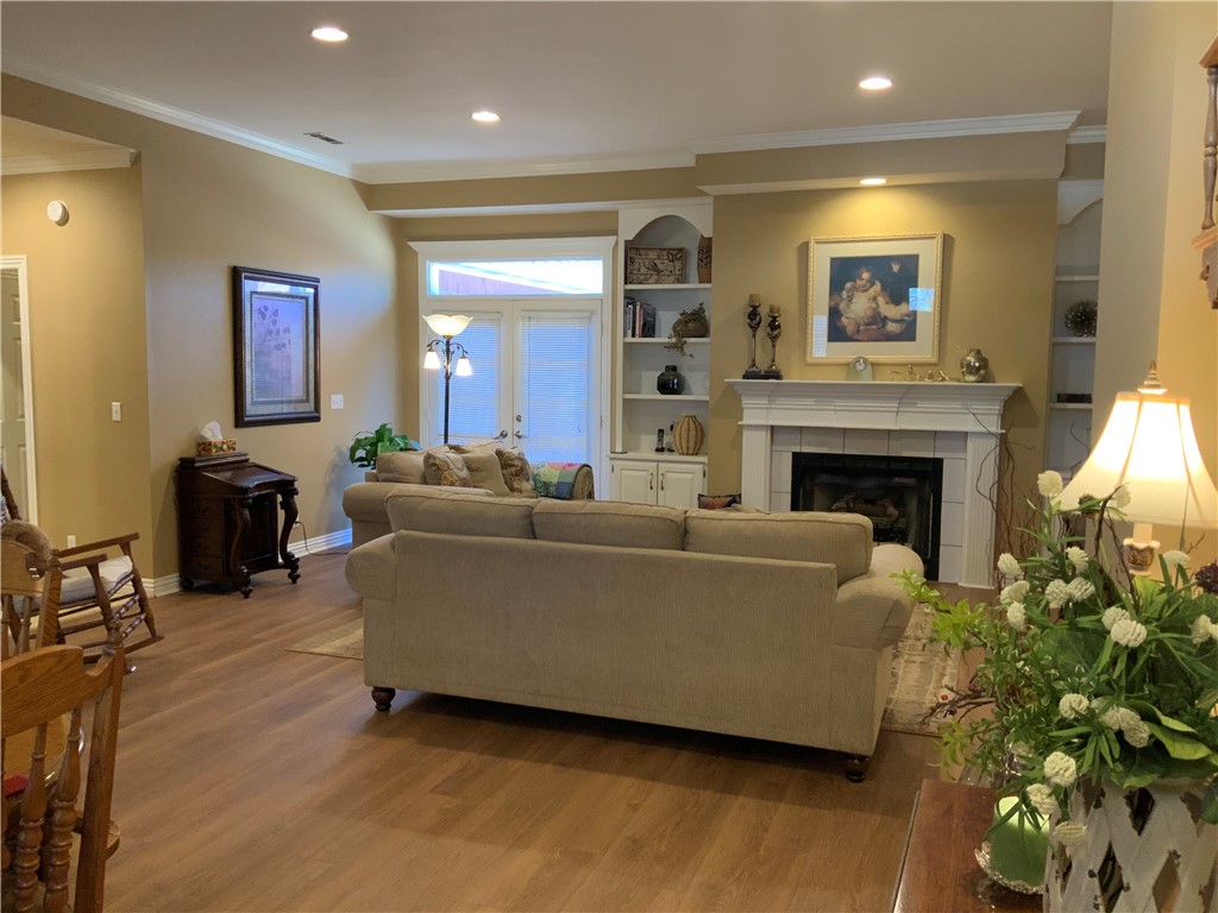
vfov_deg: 48.2
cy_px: 456
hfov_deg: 61.7
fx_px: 1020
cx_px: 609
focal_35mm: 29
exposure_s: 1/60
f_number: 1.8
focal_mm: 3
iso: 200
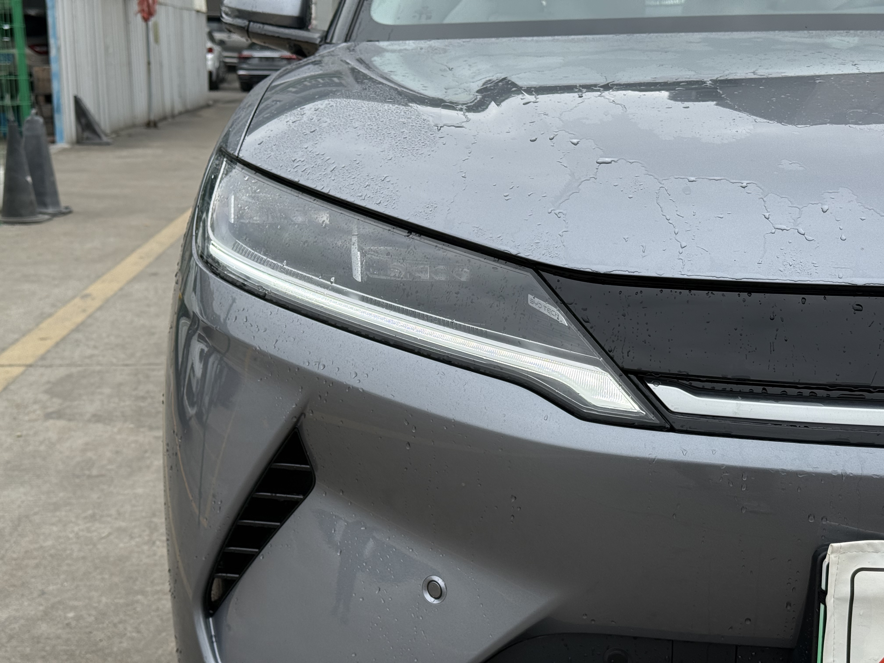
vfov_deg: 30.3
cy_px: 332
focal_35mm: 48
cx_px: 442
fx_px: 1226
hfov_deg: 39.7
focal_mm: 6.76
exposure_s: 1/2033
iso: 64
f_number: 1.78
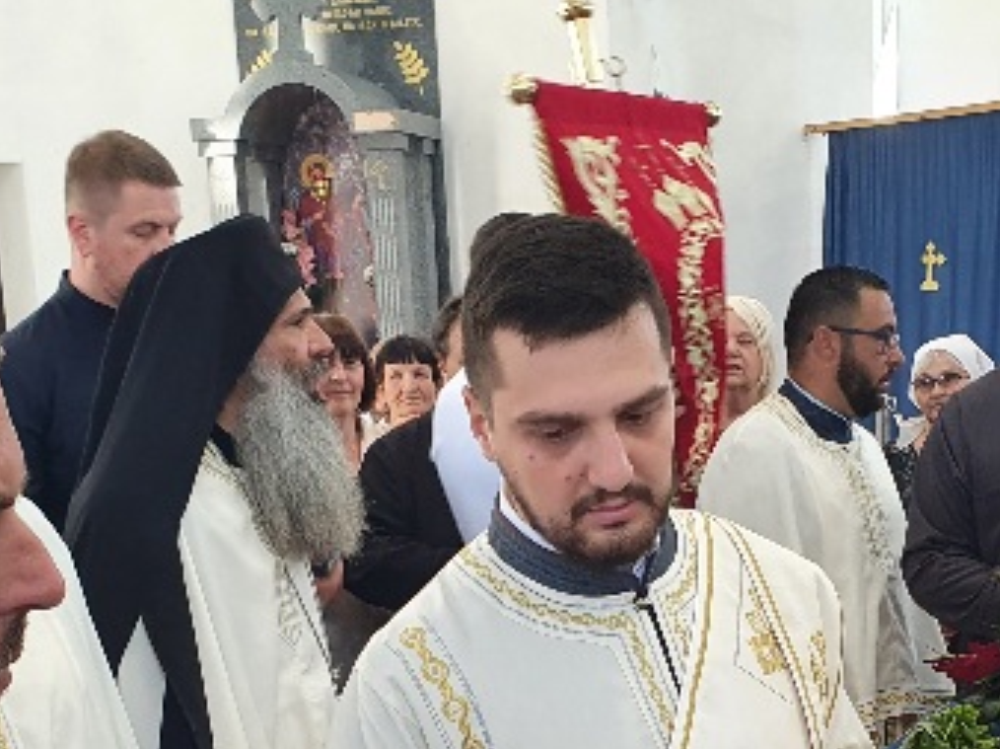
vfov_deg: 22.8
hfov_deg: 31.0
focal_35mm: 62
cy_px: 725
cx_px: 645
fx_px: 1790
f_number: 2.4
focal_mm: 4.32
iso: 200
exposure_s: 1/50
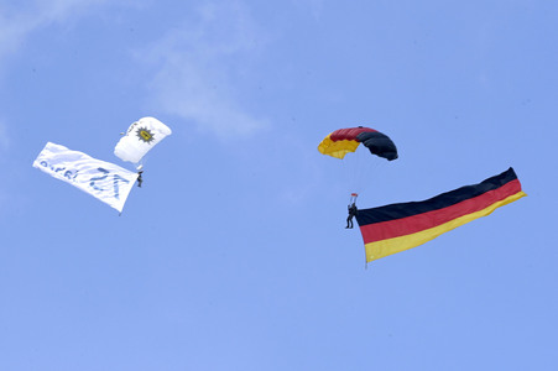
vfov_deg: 6.9
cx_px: 279
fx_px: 3098
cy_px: 186
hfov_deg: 10.3
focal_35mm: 200
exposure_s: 1/250
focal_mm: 200
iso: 400
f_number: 16
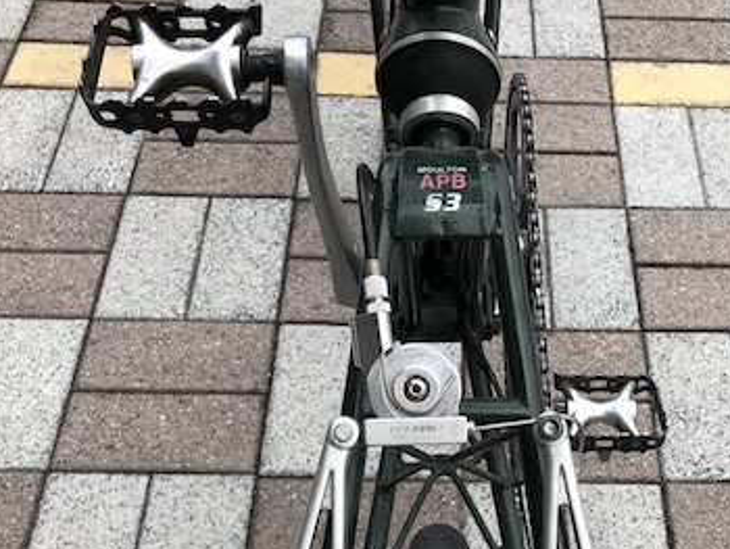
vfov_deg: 29.4
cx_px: 482
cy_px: 461
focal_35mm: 48
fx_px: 1013
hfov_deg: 39.2
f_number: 1.8
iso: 20
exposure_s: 1/481
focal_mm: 3.99
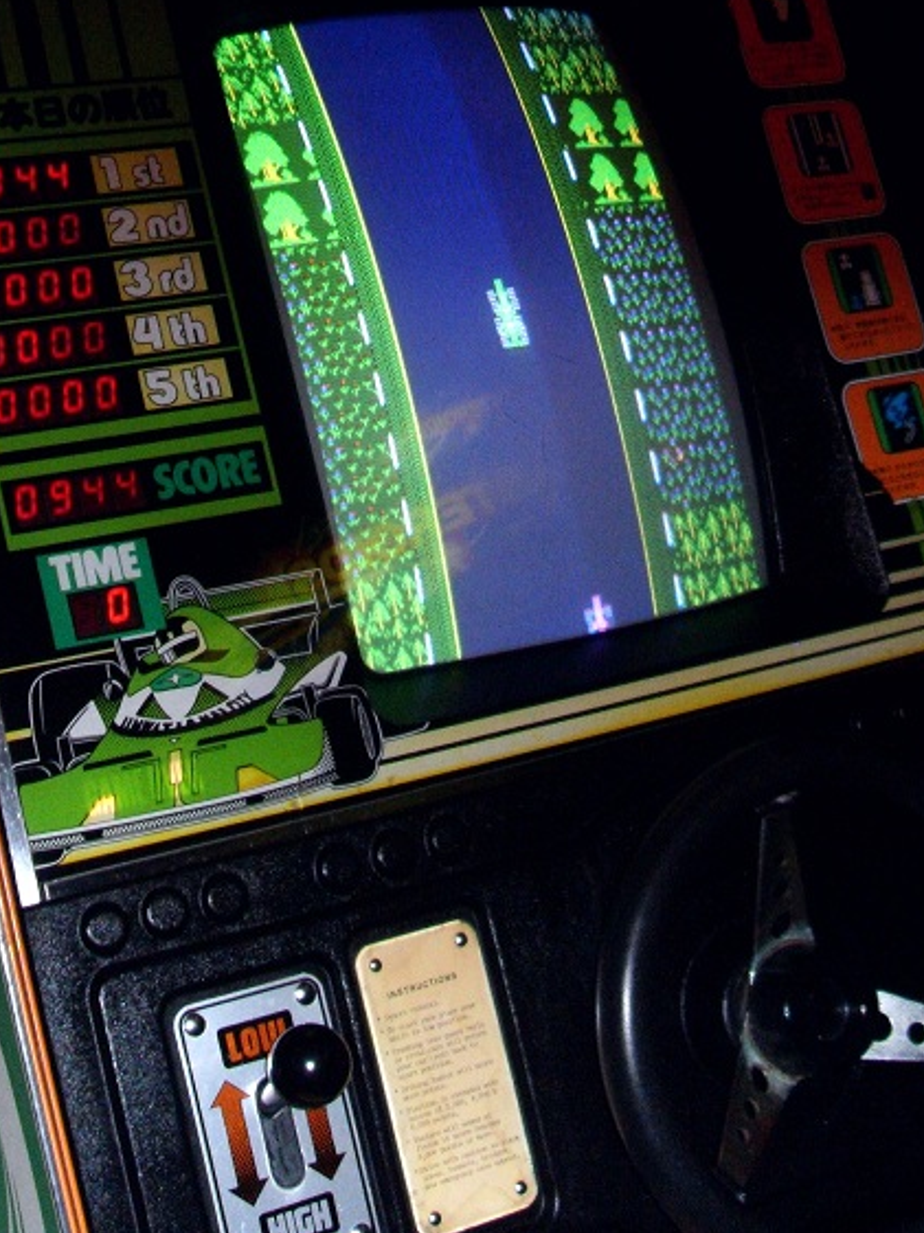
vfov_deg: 30.2
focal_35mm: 62
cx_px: 498
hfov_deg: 23.6
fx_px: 2208
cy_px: 182
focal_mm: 6.3
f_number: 2.8
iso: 400
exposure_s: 1/45
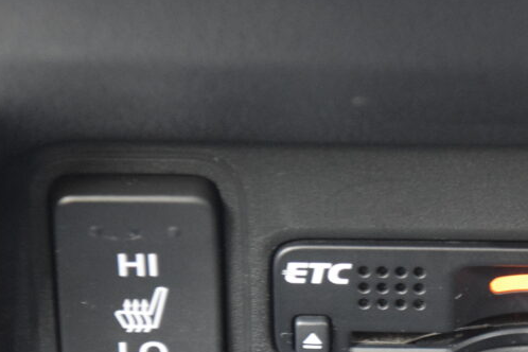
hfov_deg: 11.4
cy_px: 258
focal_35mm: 179
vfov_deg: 7.7
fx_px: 2626
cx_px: 515
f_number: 5.6
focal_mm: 55
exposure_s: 1/20
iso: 3200
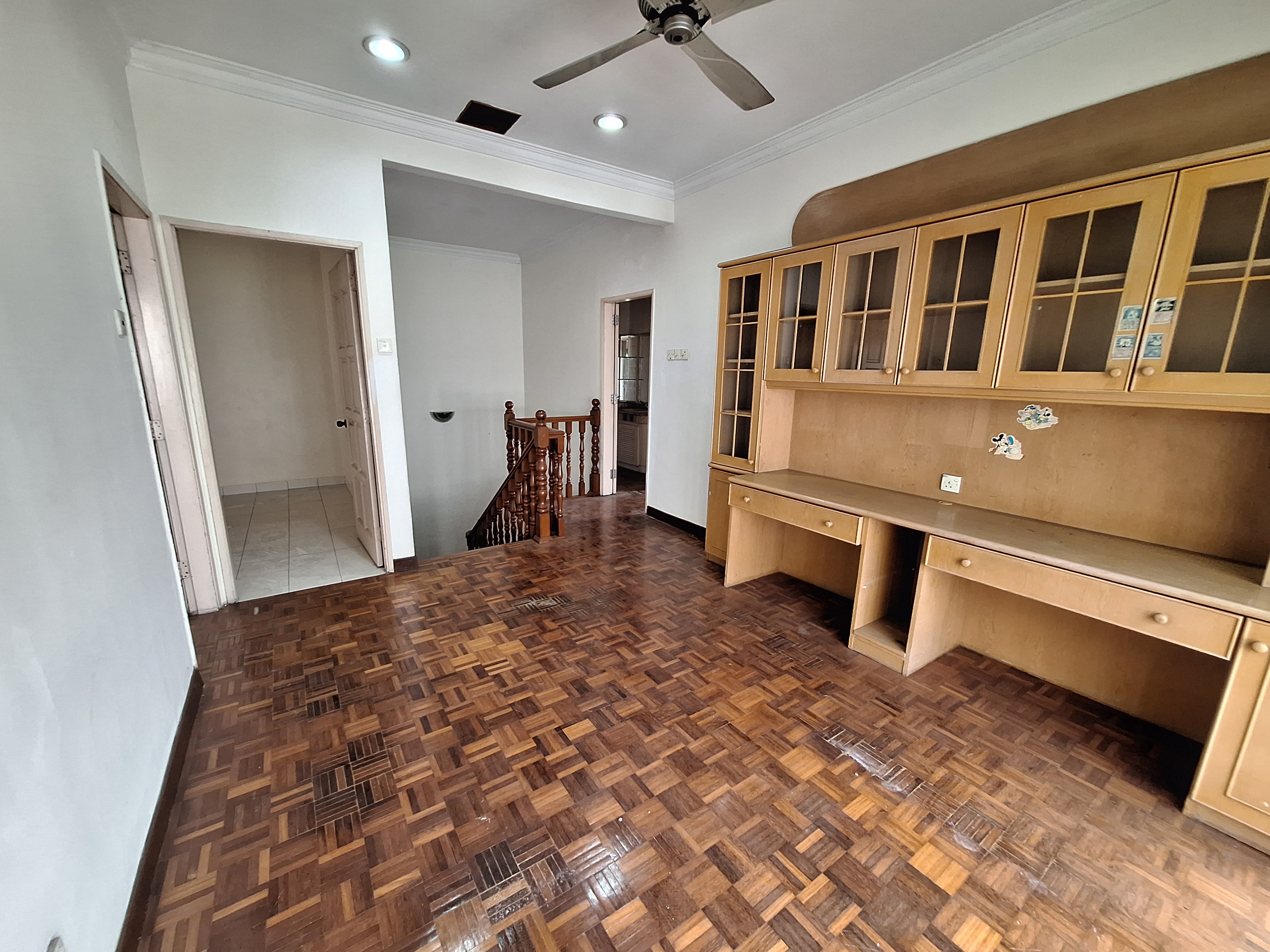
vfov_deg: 89.9
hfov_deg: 106.2
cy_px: 476
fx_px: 477
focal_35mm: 13
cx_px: 635
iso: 200
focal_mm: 1.74
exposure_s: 1/50
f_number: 2.2
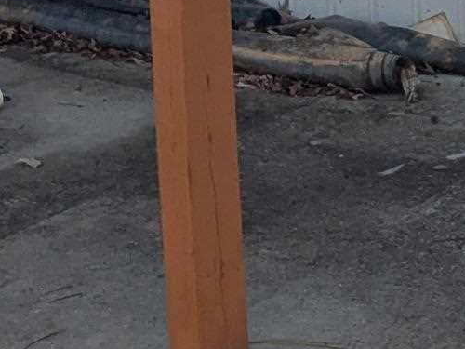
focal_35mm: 82
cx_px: 401
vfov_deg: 16.7
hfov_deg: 23.3
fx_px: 1102
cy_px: -141
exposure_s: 1/1114
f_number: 2.2
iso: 49
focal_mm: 2.35
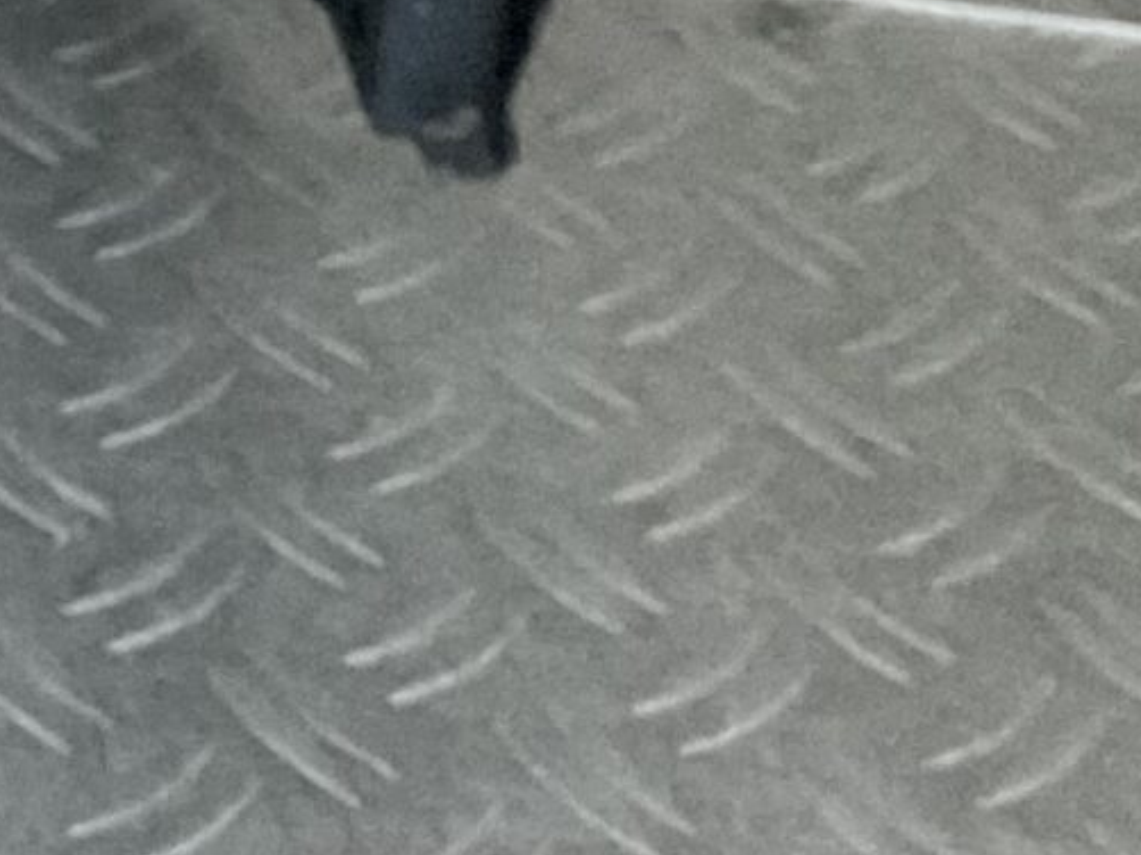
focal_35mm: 148
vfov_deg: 8.9
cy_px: -1310
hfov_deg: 11.3
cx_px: -1541
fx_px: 4876
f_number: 1.8
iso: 500
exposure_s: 1/25
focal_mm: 3
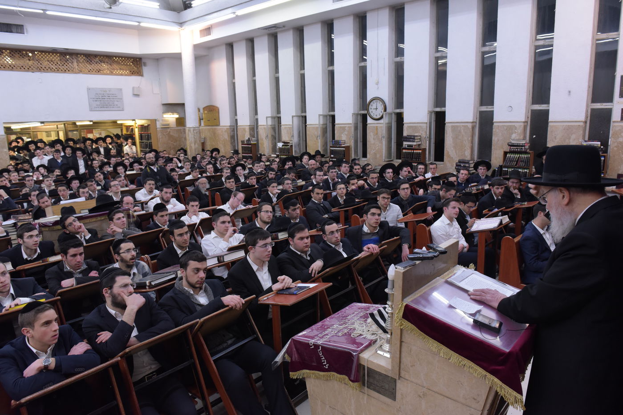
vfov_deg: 53.2
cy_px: 208
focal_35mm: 24
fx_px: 415
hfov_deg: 73.7
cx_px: 312
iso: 3200
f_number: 6.3
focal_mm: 24
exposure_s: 1/160
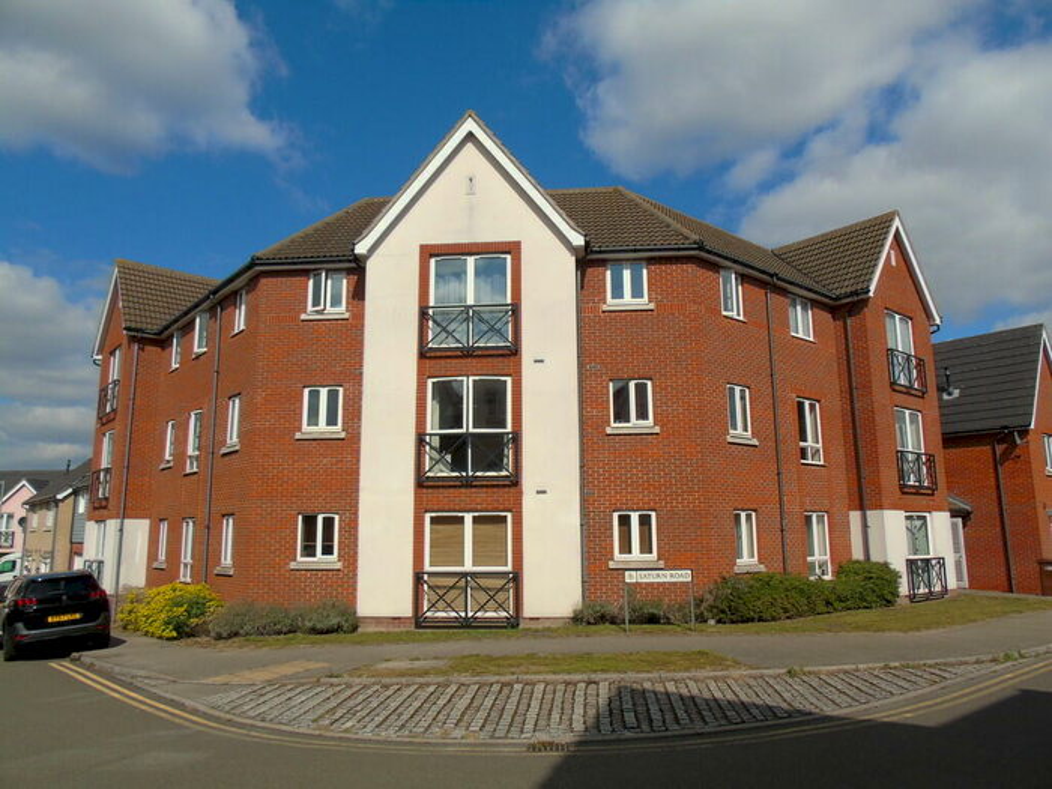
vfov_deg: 54.9
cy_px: 394
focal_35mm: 25
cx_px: 526
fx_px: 760
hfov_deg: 69.4
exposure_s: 1/1000
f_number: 4.5
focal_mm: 4.4
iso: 80
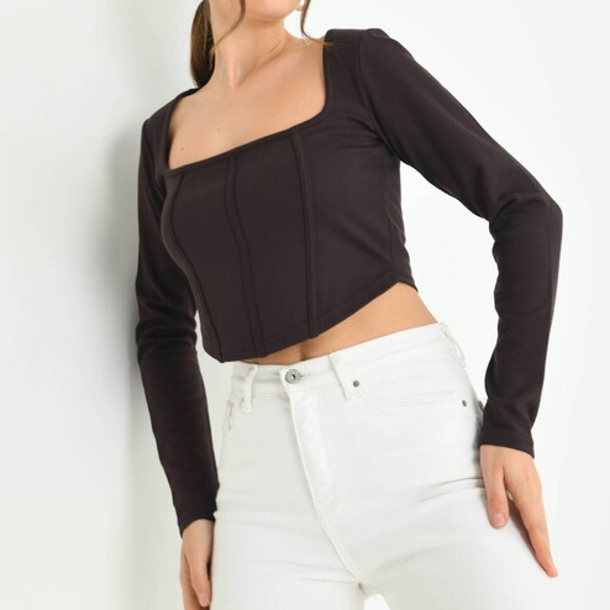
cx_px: 304
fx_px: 1416
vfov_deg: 24.2
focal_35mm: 71
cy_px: 220
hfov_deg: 24.3
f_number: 5.6
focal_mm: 55
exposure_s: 1/125
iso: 160
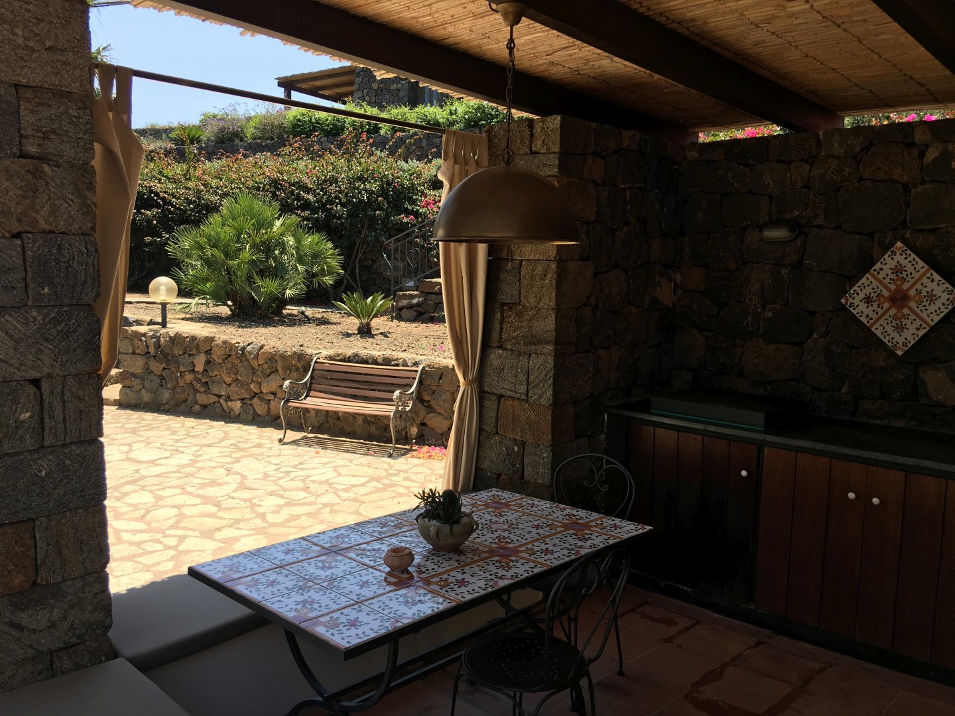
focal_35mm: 29
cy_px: 358
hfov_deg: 61.7
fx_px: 800
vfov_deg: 48.2
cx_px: 478
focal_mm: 4.15
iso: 25
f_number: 2.2
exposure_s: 1/620
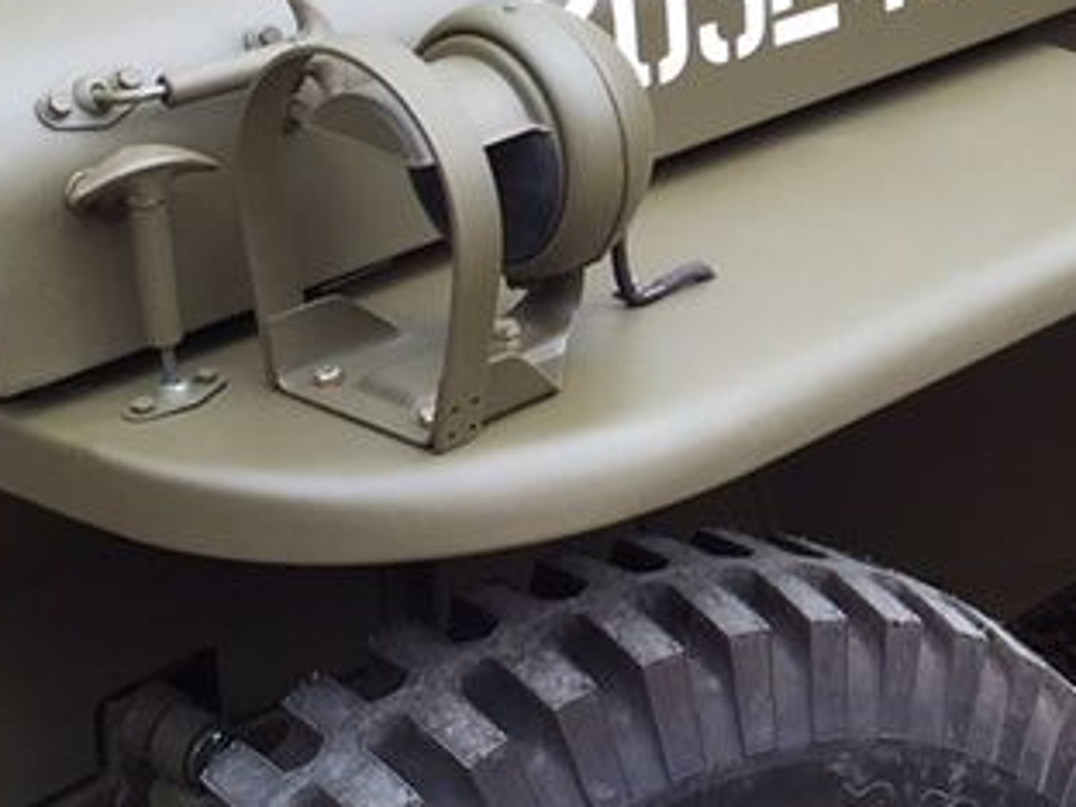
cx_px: 838
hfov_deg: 16.4
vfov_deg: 12.3
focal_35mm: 119
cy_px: 62
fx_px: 3699
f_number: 2.2
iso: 32
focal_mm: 4.15
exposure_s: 1/129
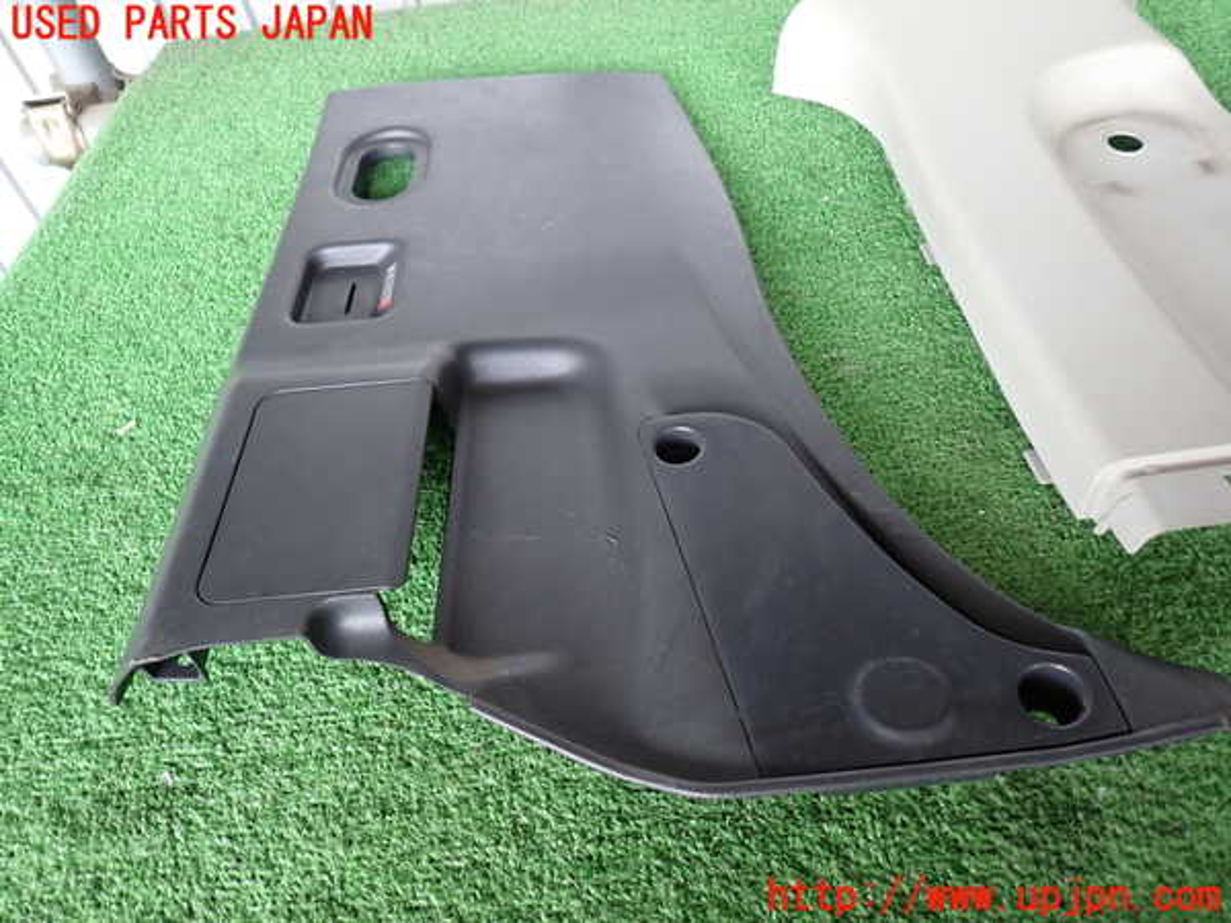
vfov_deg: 54.9
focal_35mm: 25
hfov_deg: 69.4
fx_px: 889
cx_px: 616
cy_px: 462
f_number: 2
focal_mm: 4.5
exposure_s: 1/60
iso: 200
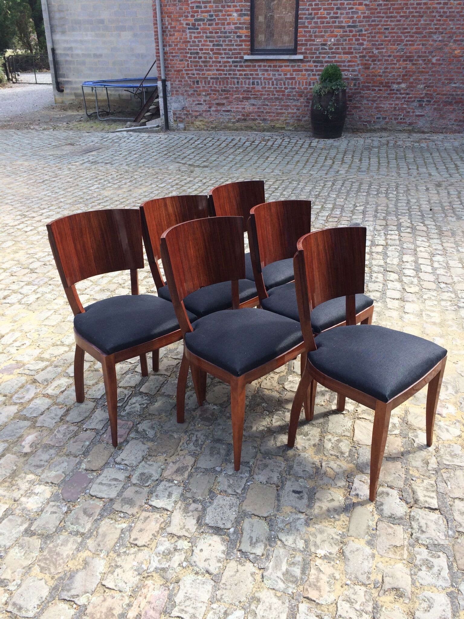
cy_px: 310
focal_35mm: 29
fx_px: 518
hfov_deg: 48.2
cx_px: 232
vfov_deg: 61.7
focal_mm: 4.15
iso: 32
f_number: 2.2
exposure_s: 1/366
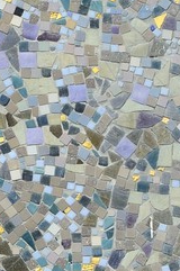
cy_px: 369
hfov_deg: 1.0
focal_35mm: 1329
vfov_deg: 1.6
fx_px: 9995
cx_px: -386
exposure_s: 1/250
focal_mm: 200
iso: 200
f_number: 10
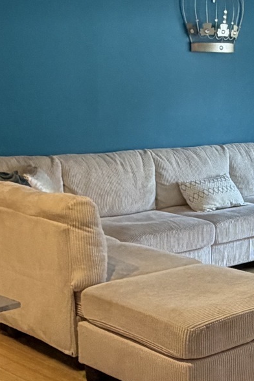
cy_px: 223
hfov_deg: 17.4
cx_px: 263
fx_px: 805
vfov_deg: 26.6
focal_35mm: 76
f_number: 2.2
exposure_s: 1/60
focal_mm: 2.22
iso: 250
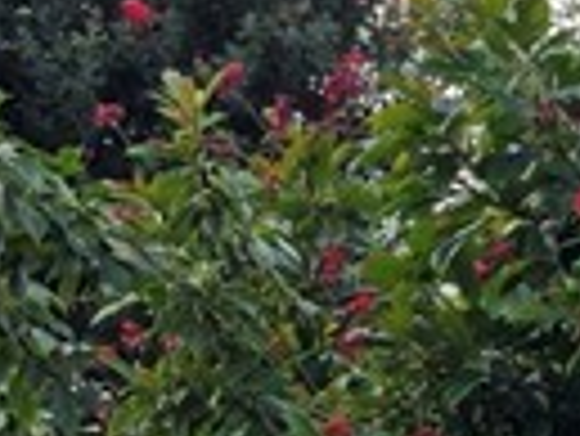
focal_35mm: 183
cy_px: 1178
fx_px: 3069
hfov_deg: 9.7
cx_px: 1331
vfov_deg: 7.4
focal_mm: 6.3
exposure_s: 1/2671
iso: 80
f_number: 1.7
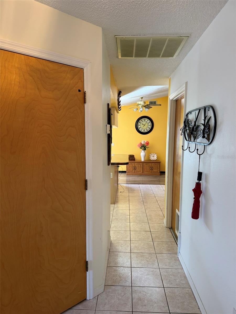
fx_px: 218
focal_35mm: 24
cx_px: 118
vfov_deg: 71.6
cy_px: 157
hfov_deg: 56.8
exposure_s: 1/60
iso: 200
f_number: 1.78
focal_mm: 6.76
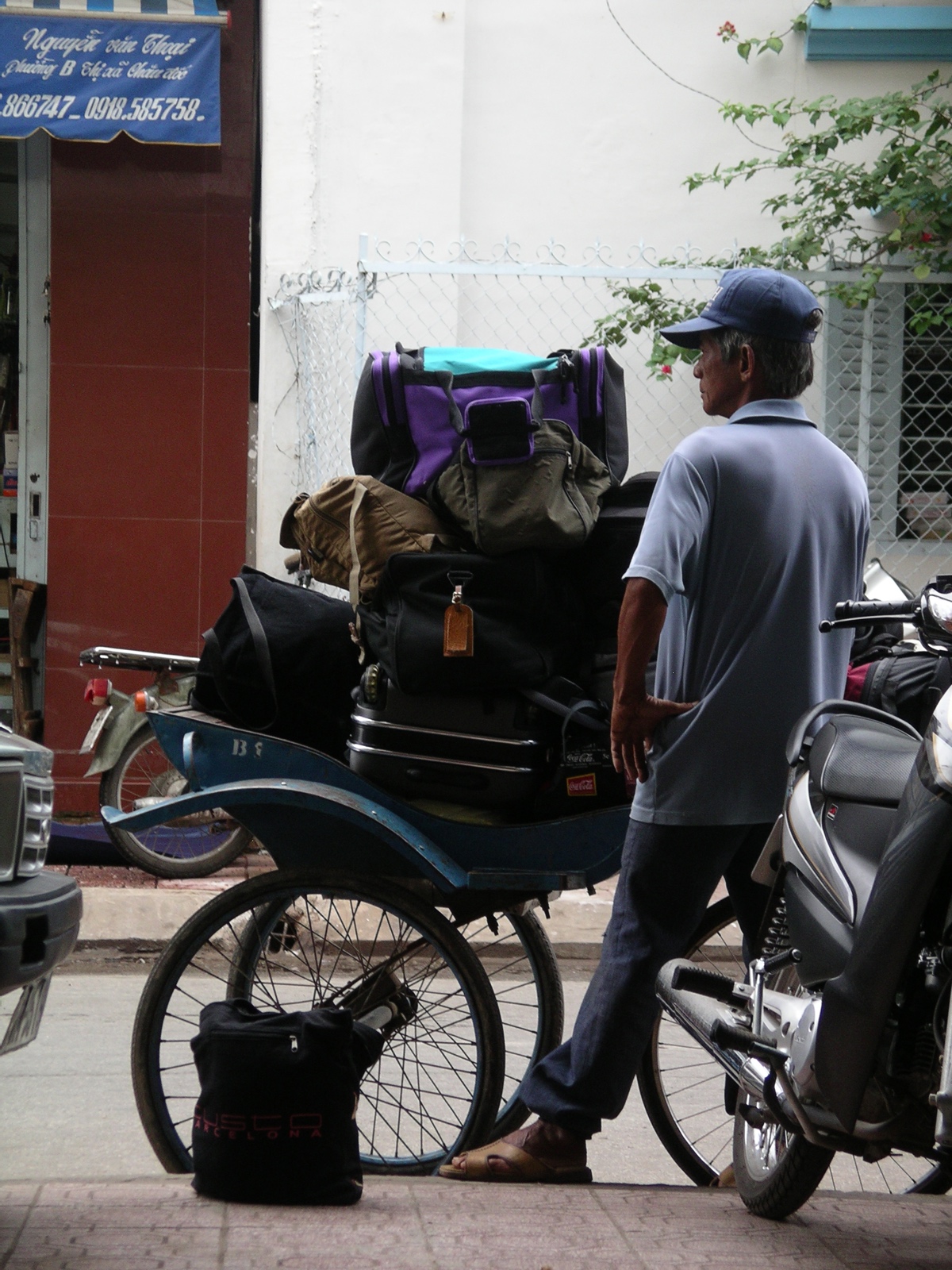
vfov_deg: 14.7
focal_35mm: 134
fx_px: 4914
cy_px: 635
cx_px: 476
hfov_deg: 11.1
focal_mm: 27.8
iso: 200
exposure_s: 1/50
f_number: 4.2
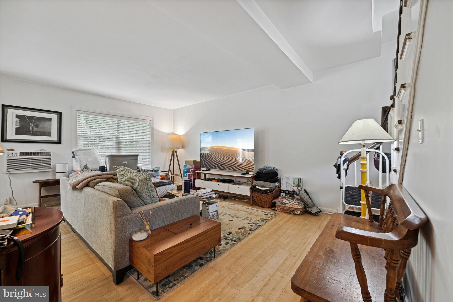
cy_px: 151
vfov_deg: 81.2
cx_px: 226
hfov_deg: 104.3
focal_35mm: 14
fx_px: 176
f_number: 8
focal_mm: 14
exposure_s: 1/3.33
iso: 500
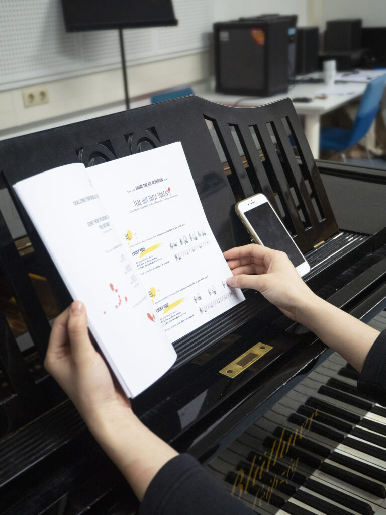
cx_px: 193
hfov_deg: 36.0
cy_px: 258
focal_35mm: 40
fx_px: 595
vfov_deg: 46.8
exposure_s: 1/100
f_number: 4.2
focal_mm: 20
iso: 2500
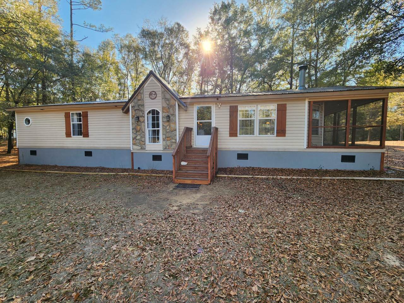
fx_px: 152
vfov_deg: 89.9
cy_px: 152
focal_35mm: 13
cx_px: 202
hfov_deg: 106.2
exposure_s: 1/293
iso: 50
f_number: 2.2
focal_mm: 2.2
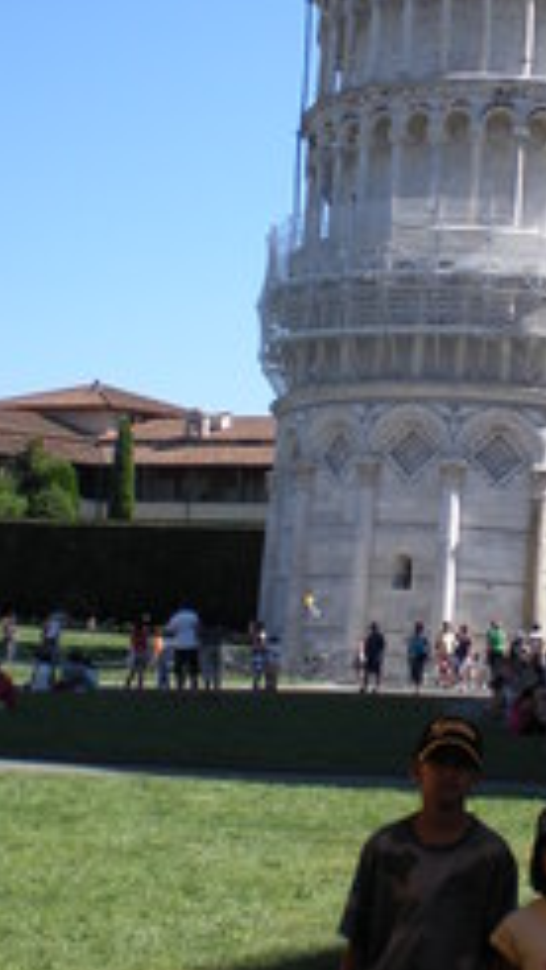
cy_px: 337
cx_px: 502
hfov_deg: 14.8
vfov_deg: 26.1
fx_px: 2083
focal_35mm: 81
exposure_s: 1/327
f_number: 4.6
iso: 64
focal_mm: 6.3
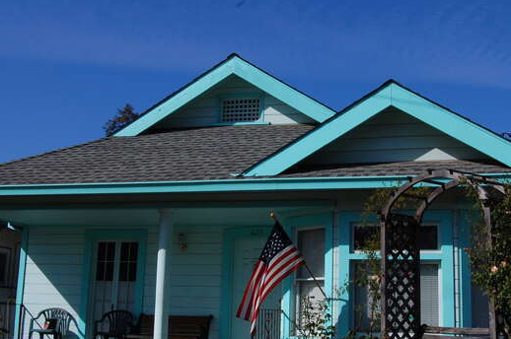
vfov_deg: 26.4
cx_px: 266
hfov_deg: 38.9
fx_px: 723
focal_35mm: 51
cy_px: 171
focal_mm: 22
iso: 200
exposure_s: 1/160
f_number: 16
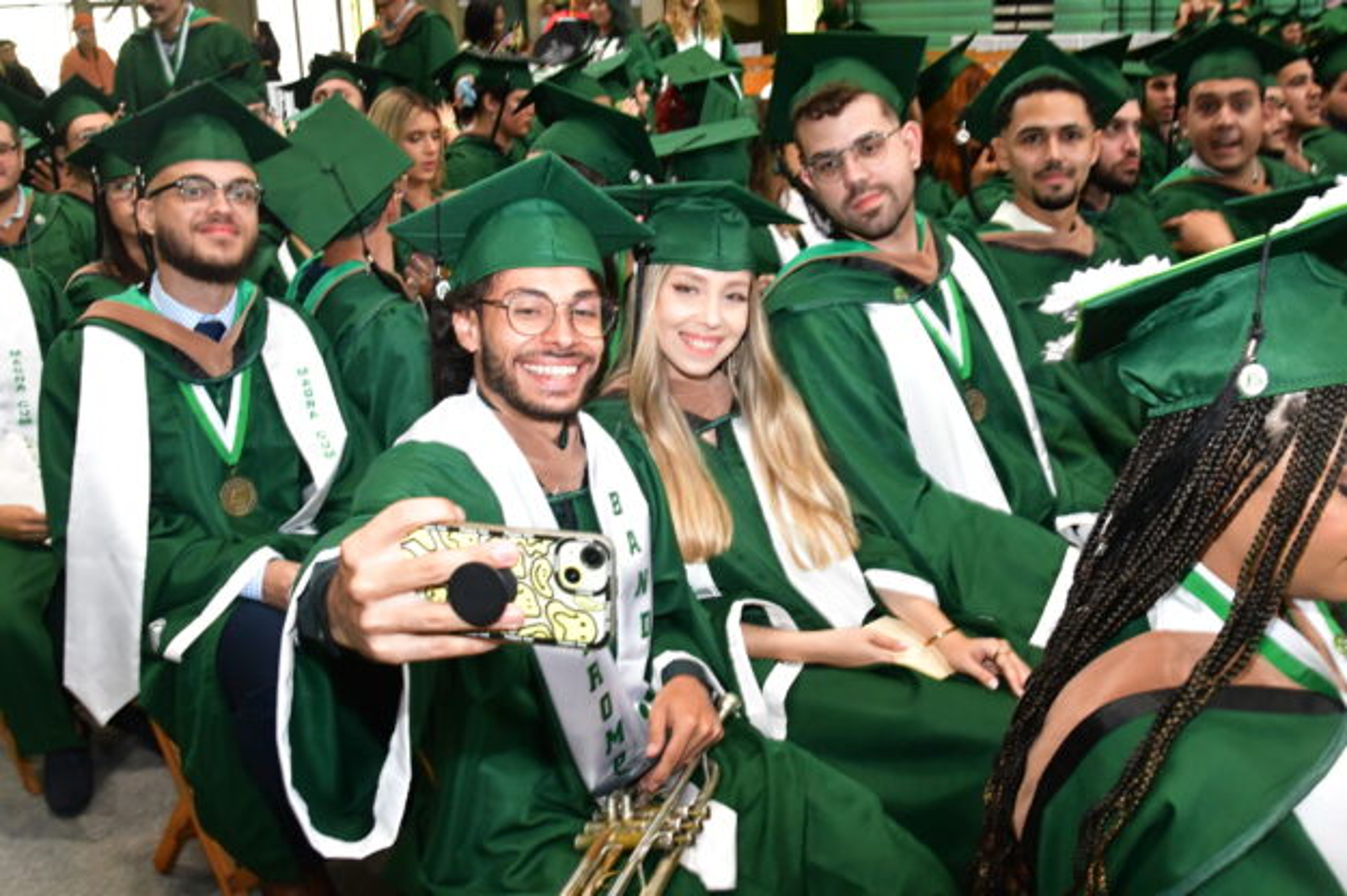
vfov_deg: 36.8
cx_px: 674
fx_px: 1346
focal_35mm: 36
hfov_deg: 53.2
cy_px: 448
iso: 3600
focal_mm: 24
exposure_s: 1/60
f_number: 8
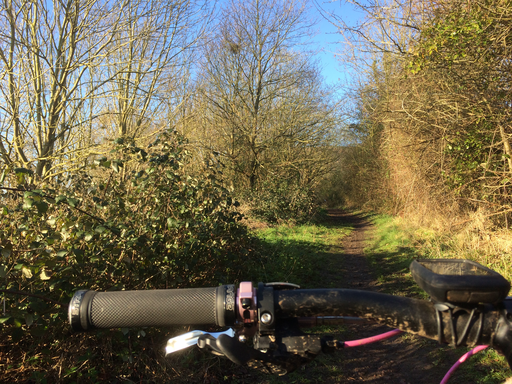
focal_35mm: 29
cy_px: 192
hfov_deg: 61.7
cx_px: 256
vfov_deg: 48.2
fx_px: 429
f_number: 2.2
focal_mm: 4.15
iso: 32
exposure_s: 1/483
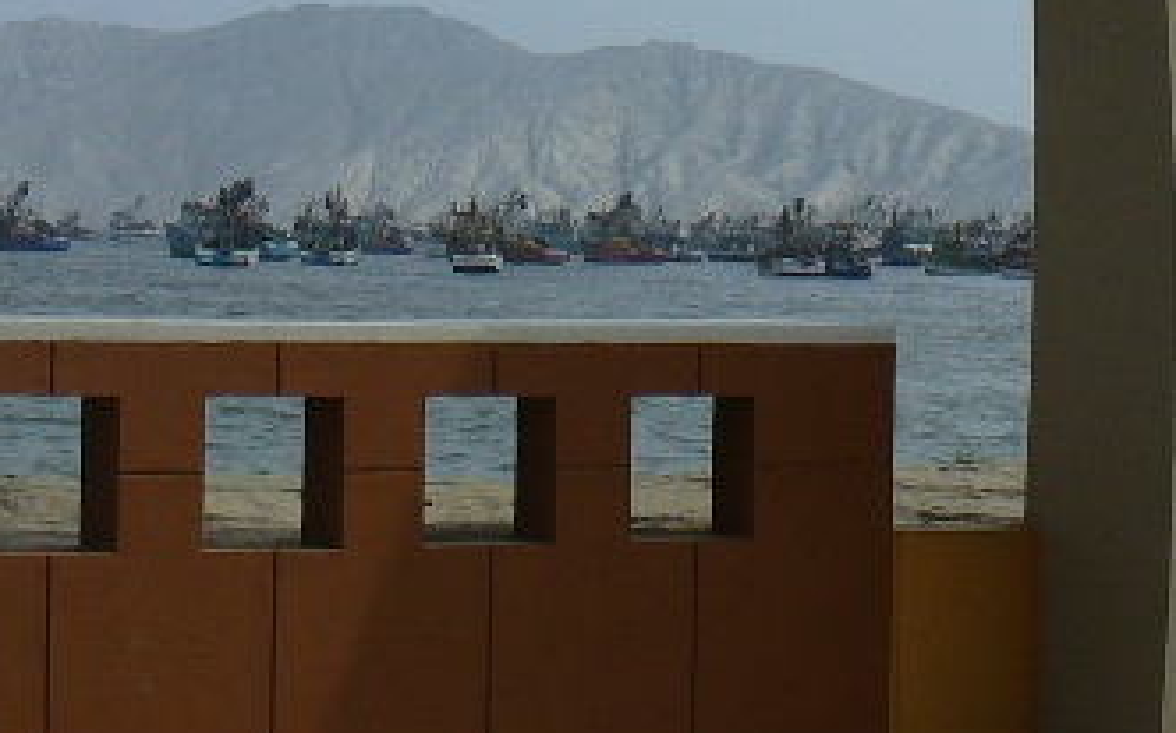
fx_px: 4260
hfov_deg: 15.6
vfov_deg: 9.6
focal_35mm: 133
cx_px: 896
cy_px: -248
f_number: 5.8
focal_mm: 7
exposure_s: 1/640
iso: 80
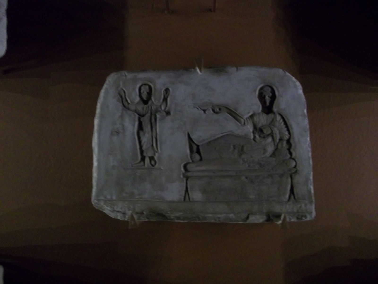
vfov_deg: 44.2
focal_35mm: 32
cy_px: 142
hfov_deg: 56.8
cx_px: 189
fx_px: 349
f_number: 2.9
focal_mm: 5.7
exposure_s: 1/8
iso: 320
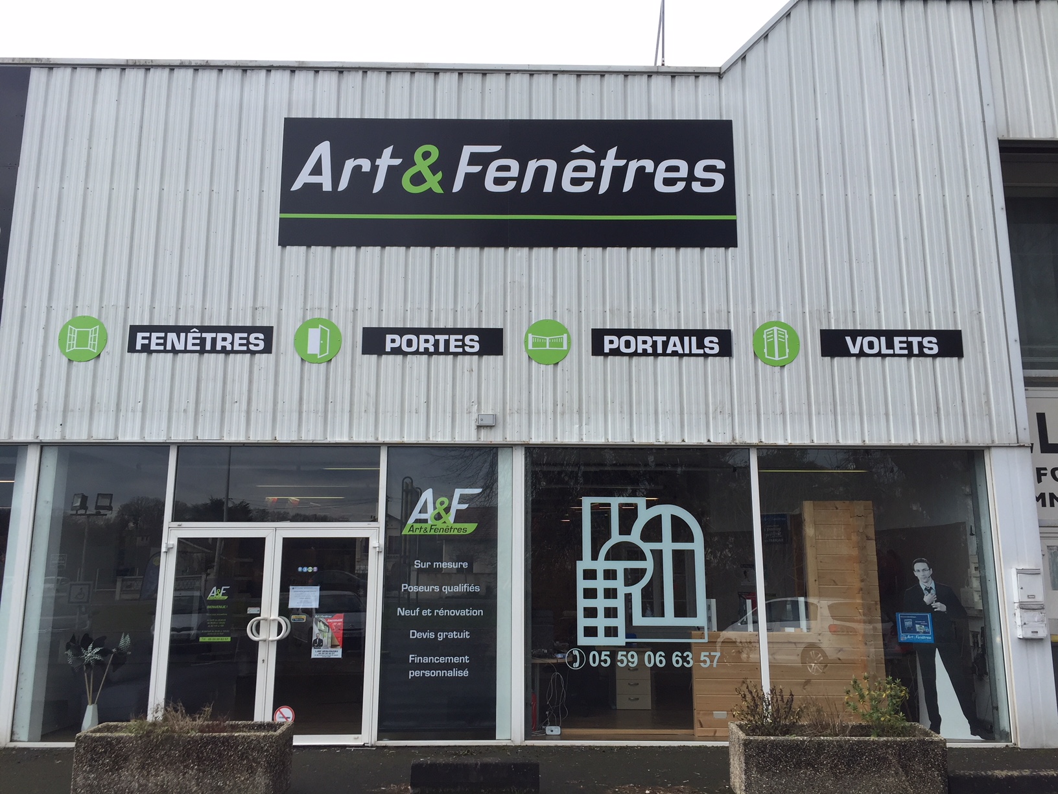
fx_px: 886
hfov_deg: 61.7
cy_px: 397
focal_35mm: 29
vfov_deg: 48.2
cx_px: 529
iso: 32
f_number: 2.2
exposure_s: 1/514
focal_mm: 4.15
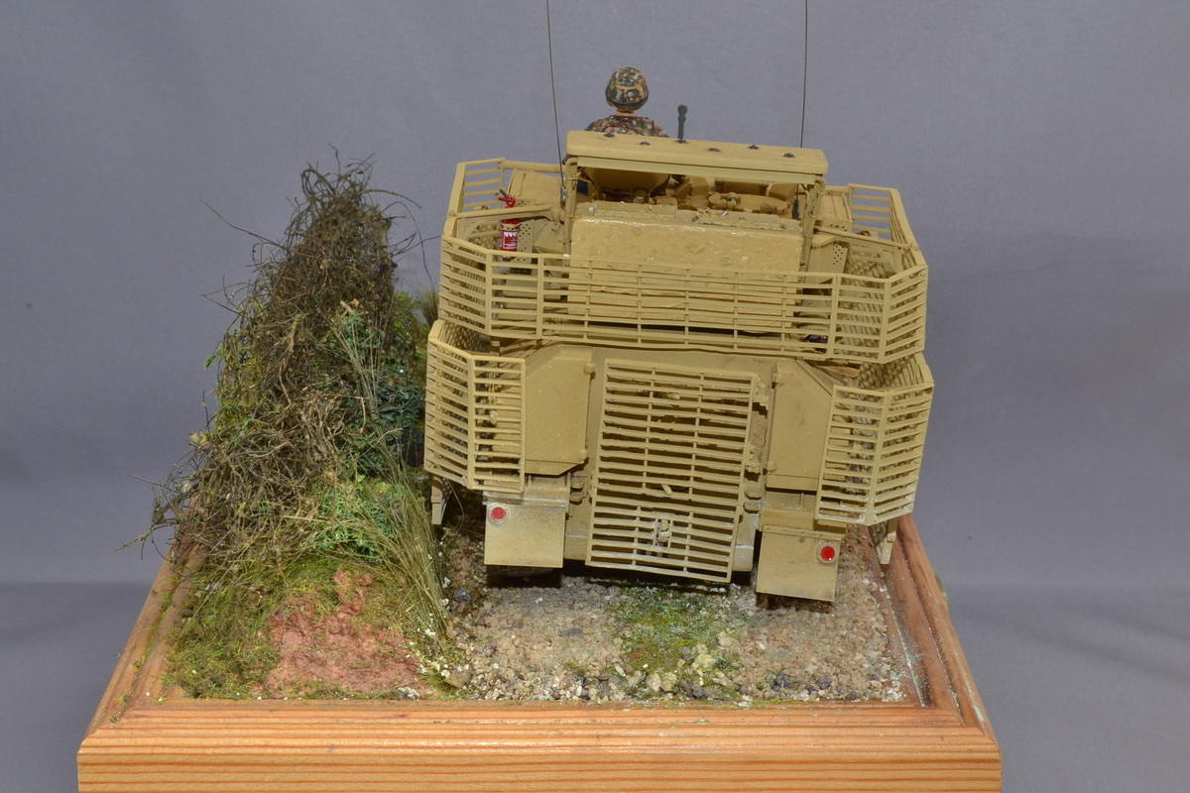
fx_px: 2380
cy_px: 396
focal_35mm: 72
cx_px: 595
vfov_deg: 18.9
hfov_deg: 28.1
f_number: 22
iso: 400
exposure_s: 1/60
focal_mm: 48
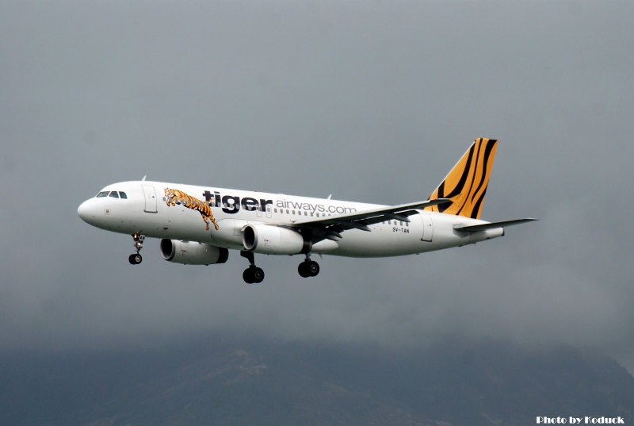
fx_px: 9000
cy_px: 213
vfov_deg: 2.7
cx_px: 317
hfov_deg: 4.0
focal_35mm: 510
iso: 200
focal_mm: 340
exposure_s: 1/800
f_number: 6.3
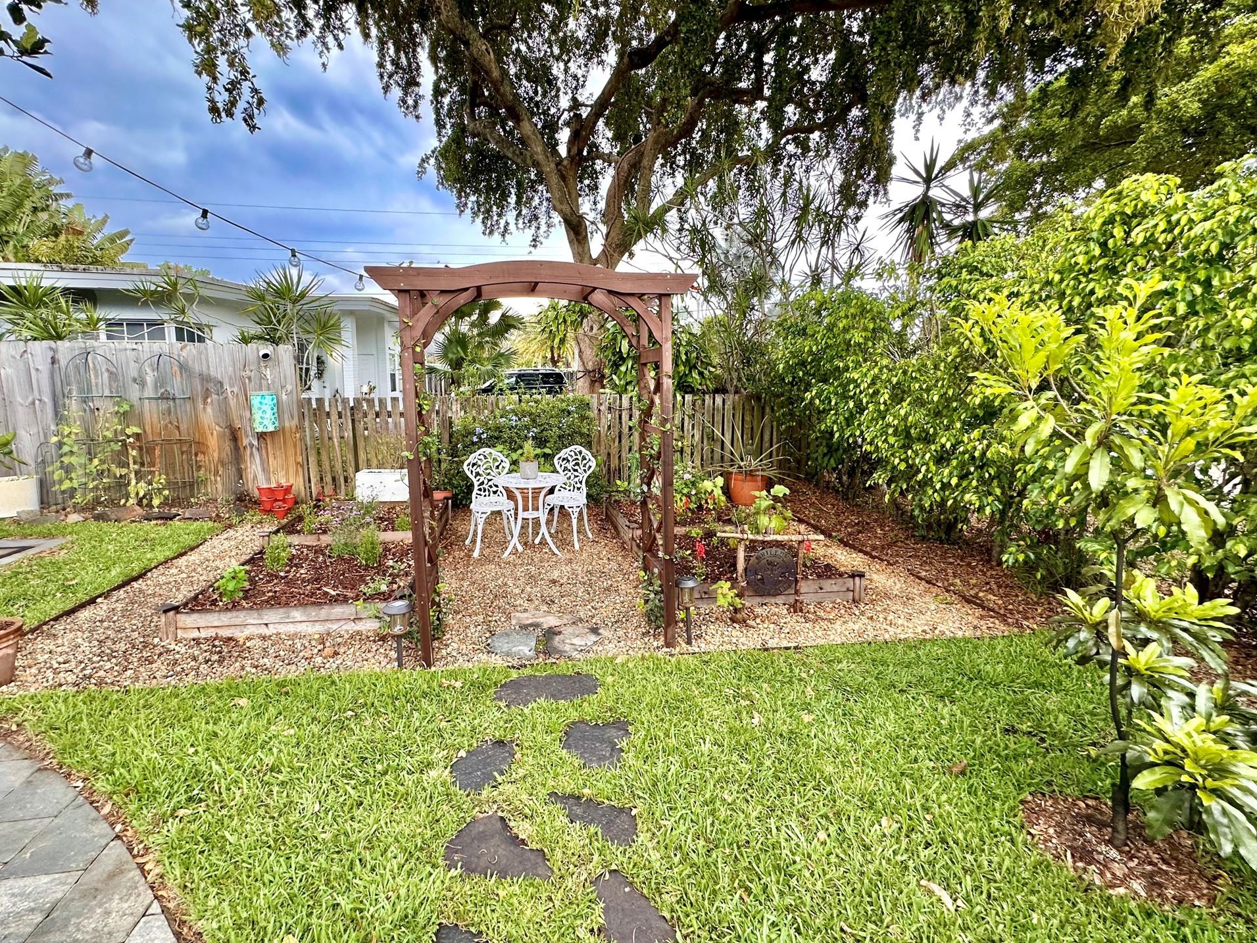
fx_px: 545
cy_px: 440
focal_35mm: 15
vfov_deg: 81.7
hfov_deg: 98.1
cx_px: 594
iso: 100
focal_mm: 2.22
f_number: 2.2
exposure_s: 1/99
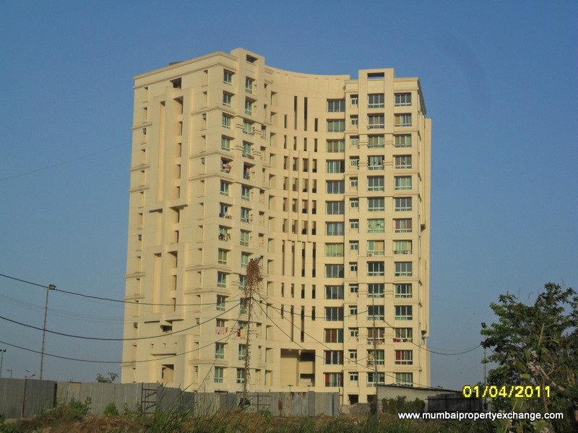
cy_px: 216
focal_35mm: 63
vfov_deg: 23.3
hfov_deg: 30.7
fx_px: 1052
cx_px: 289
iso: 100
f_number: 5.6
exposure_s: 1/750
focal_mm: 11.2
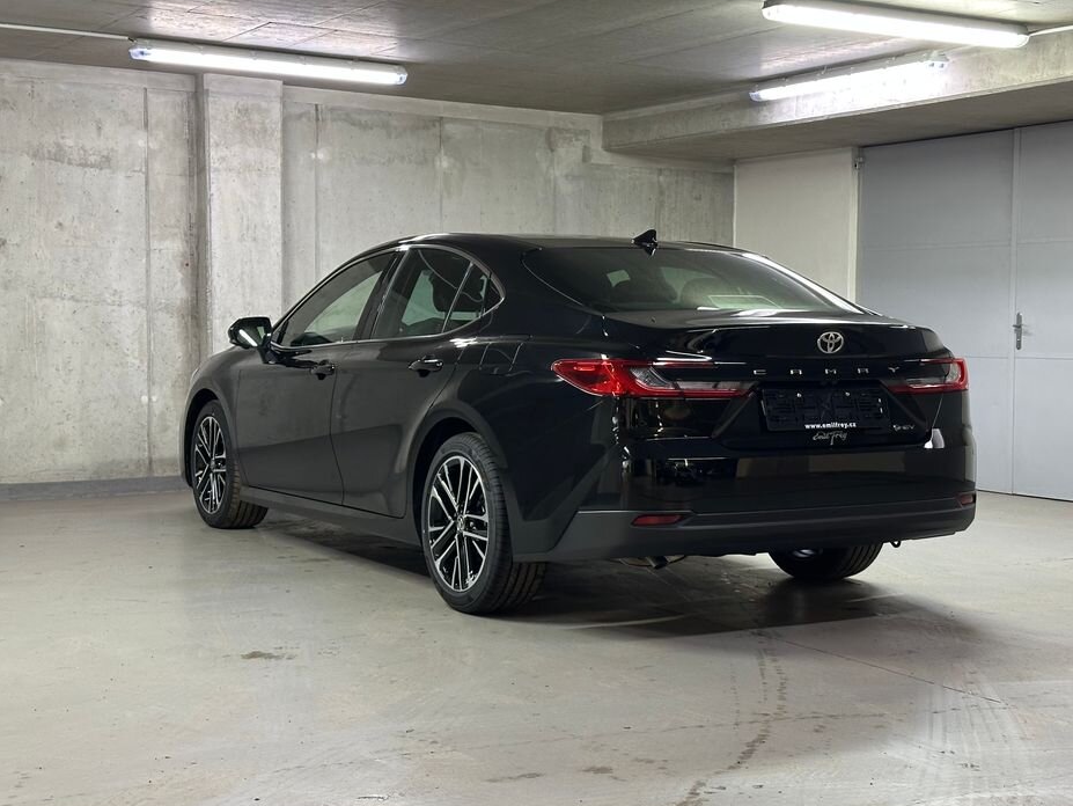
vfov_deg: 27.5
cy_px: 389
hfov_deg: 36.1
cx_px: 591
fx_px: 1643
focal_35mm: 53
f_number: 1.78
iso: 200
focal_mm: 6.86
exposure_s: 1/33
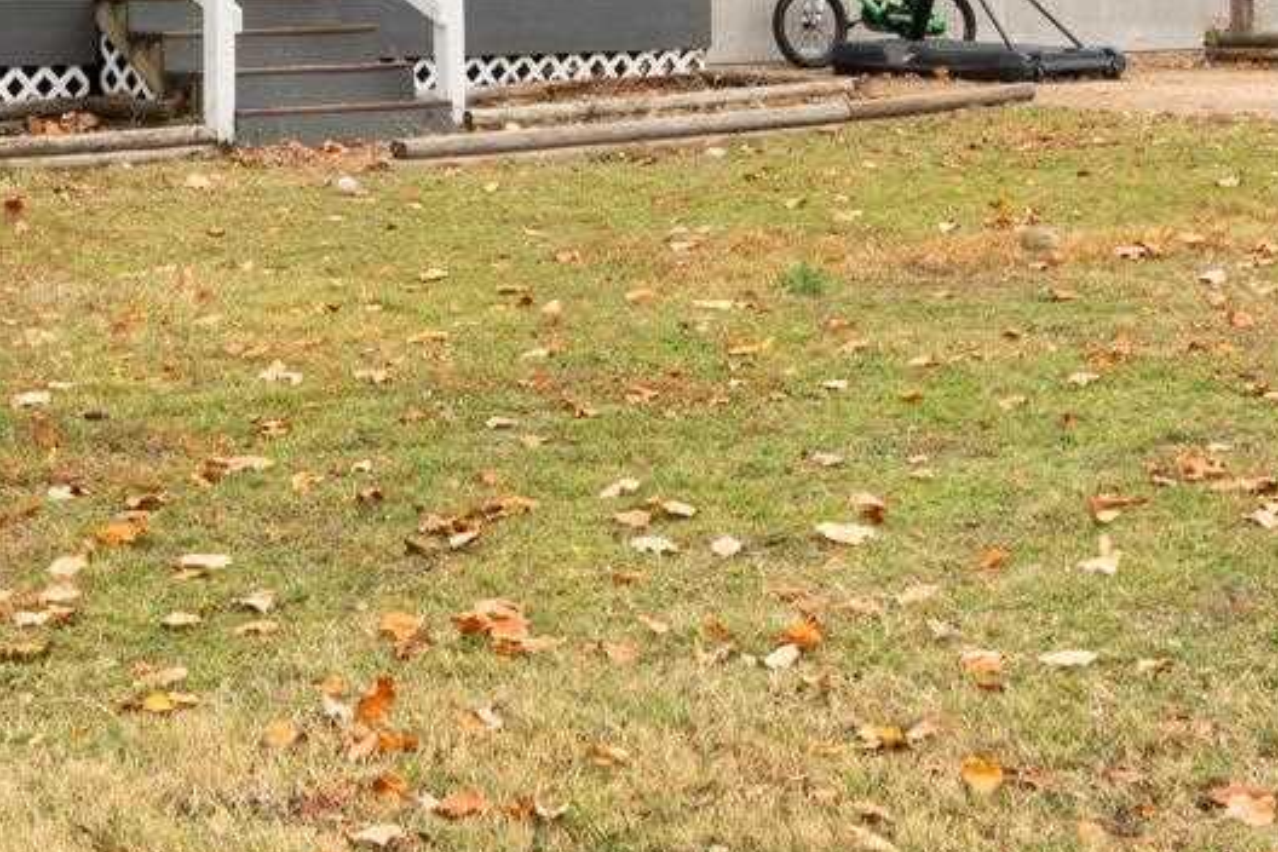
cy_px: -236
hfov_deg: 18.0
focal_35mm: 110
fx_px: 3911
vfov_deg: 12.1
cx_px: -80
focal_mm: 15.5
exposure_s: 1/30
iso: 200
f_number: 9
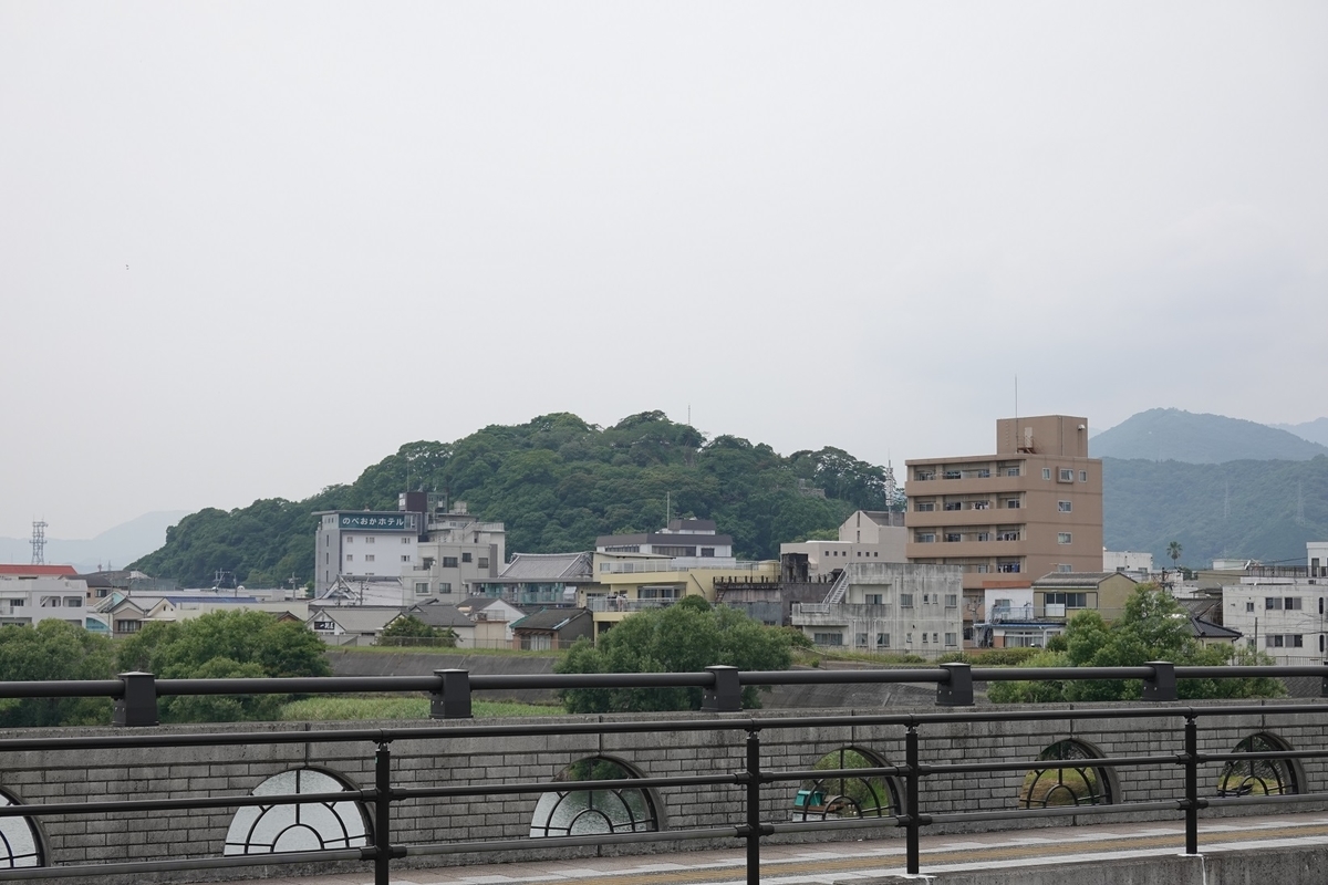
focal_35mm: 66
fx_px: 2434
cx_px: 664
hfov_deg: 30.5
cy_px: 442
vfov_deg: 20.6
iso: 125
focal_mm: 24.35
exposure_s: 1/1000
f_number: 4
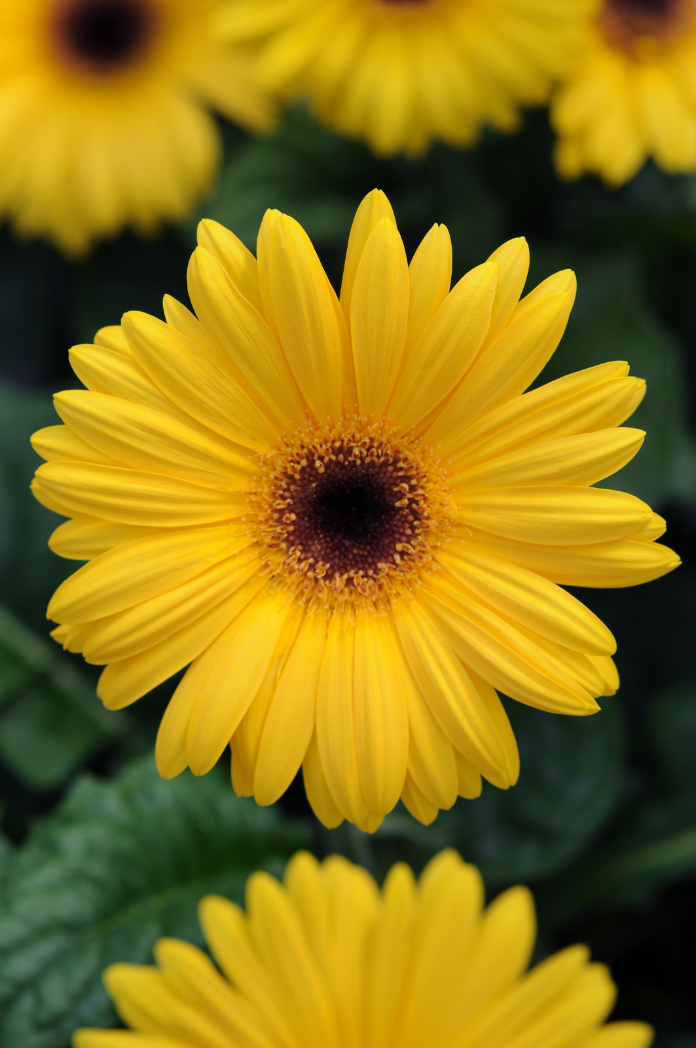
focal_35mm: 158
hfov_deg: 8.7
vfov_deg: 13.1
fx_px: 4578
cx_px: 348
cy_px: 524
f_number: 5.6
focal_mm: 105
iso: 200
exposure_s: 1/320
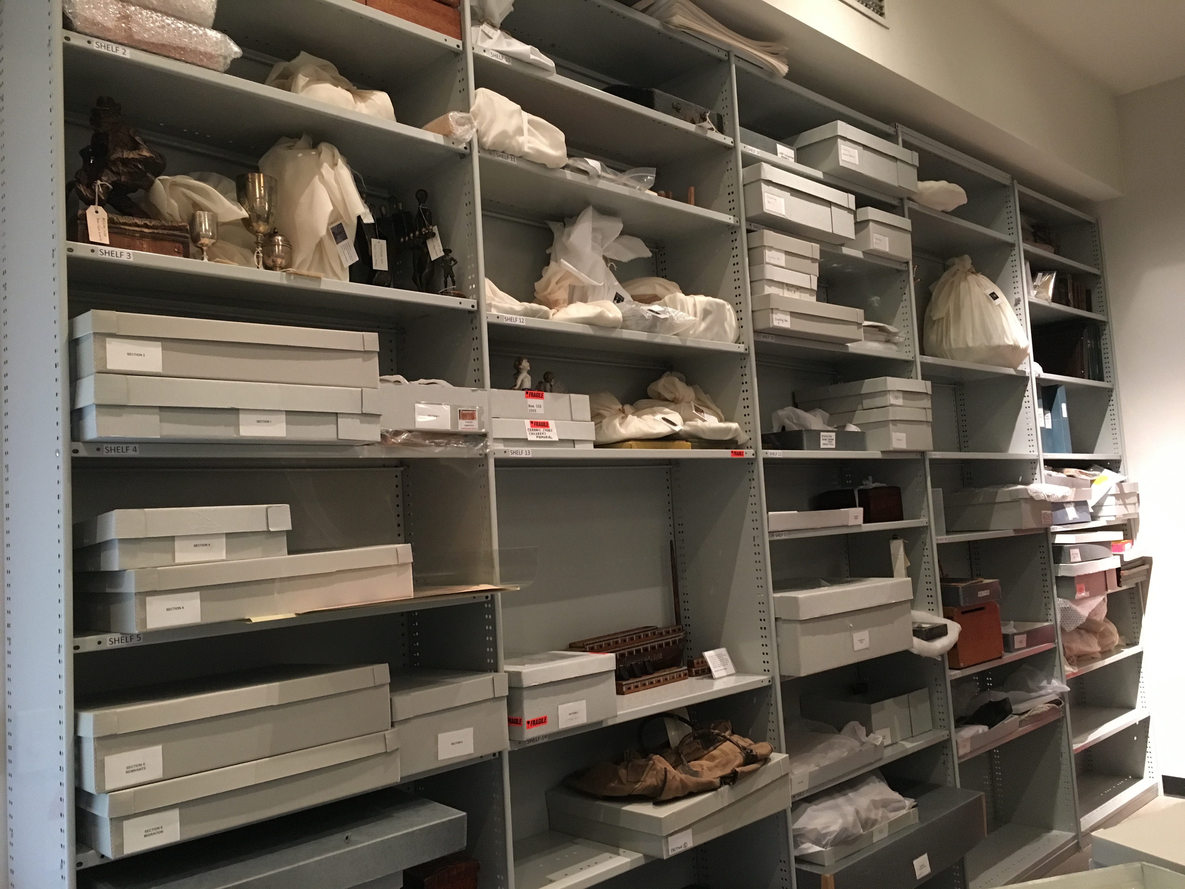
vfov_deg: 48.2
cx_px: 592
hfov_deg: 61.7
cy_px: 444
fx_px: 993
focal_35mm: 29
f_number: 2.2
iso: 400
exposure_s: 1/17
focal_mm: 4.15
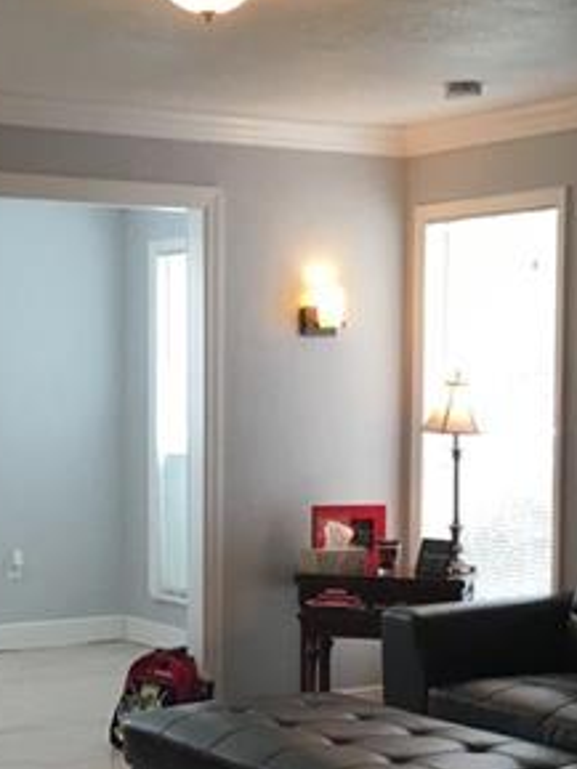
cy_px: 564
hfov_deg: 19.1
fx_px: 1710
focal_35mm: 77
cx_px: 215
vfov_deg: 25.1
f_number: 2.2
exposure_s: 1/30
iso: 32
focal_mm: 4.15
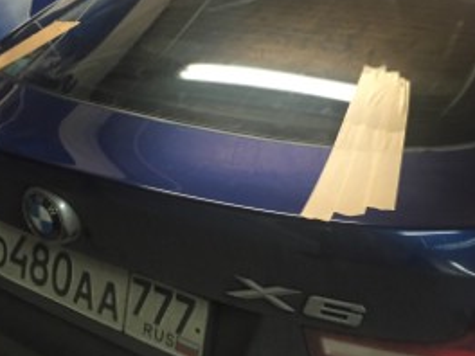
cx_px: 248
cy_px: 117
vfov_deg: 32.6
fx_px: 604
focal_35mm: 44
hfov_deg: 42.9
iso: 250
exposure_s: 1/33
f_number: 2.2
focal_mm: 4.15
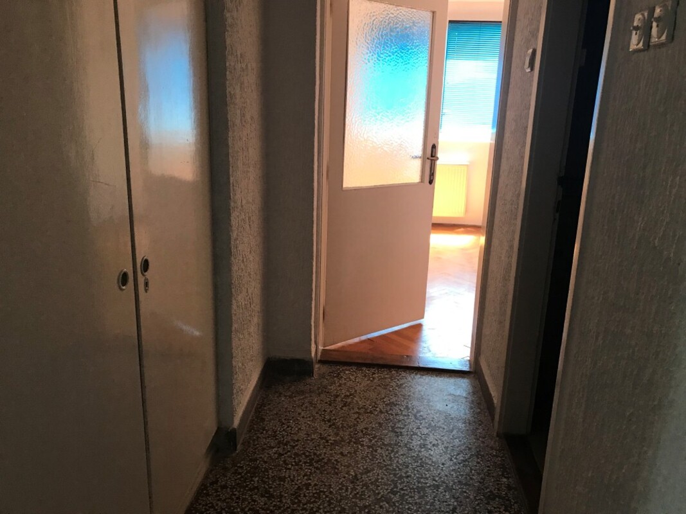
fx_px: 555
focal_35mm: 28
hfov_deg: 63.4
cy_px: 257
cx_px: 343
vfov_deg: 49.7
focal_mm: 3.99
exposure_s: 1/25
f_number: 1.8
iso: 32
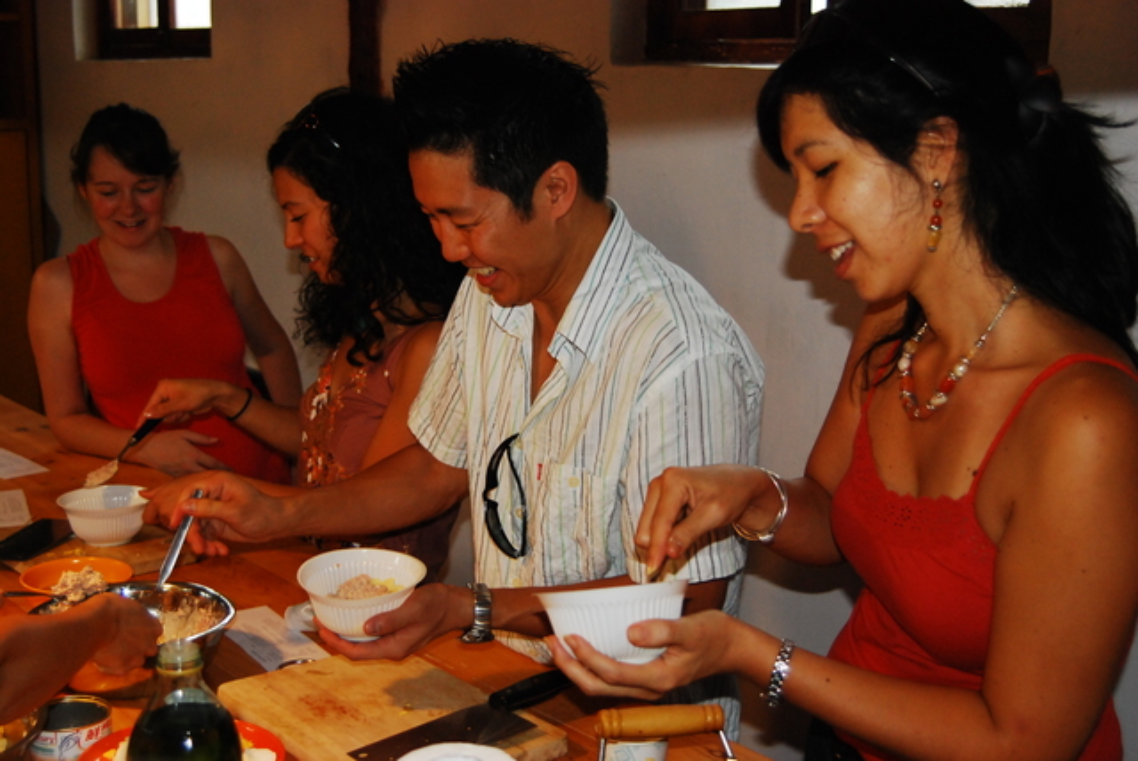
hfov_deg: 38.8
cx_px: 569
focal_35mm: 51
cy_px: 380
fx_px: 1614
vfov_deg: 26.5
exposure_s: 1/125
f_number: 3.8
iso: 800
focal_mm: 34
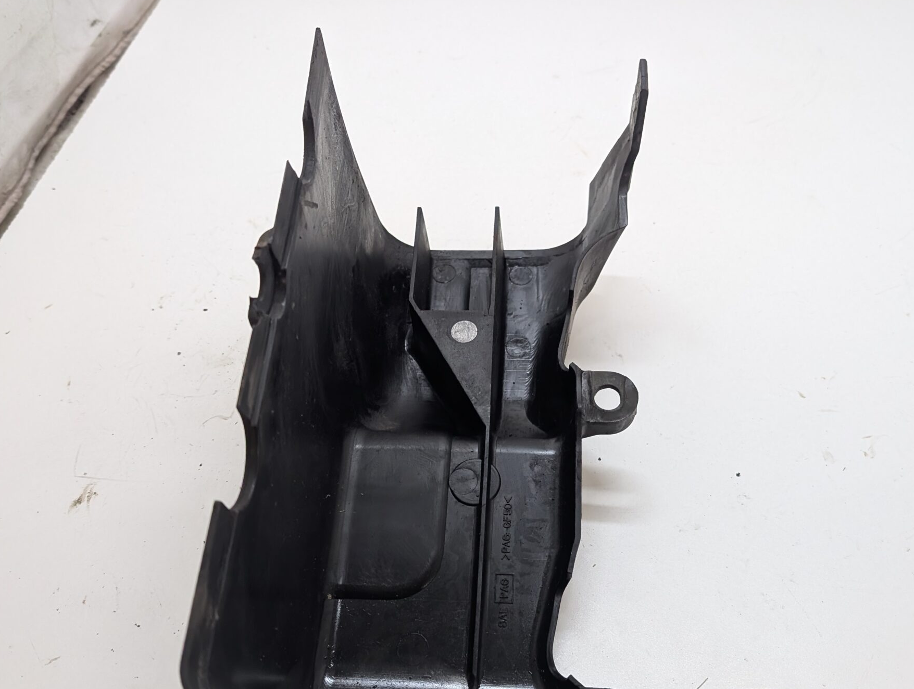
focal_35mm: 35
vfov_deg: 40.6
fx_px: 926
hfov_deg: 52.5
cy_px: 420
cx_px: 503
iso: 439
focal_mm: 6.9
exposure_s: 1/269
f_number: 1.68
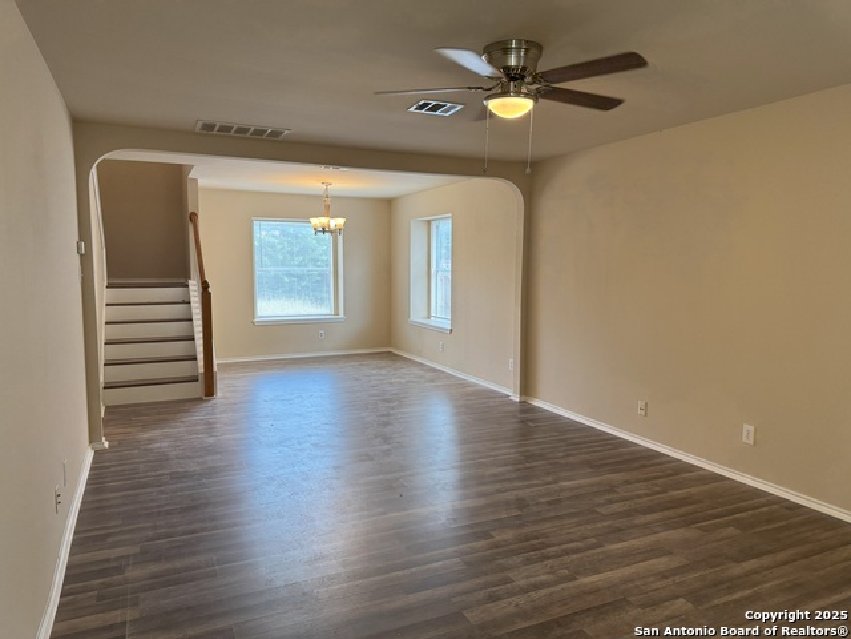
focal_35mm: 24
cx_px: 426
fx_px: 590
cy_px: 320
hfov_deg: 71.6
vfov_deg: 56.8
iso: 200
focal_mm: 6.76
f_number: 1.78
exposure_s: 1/120
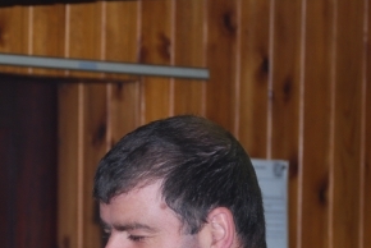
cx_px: 138
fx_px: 2496
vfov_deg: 5.7
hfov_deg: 8.5
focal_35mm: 242
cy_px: 255
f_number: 4.5
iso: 200
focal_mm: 78
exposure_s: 1/60
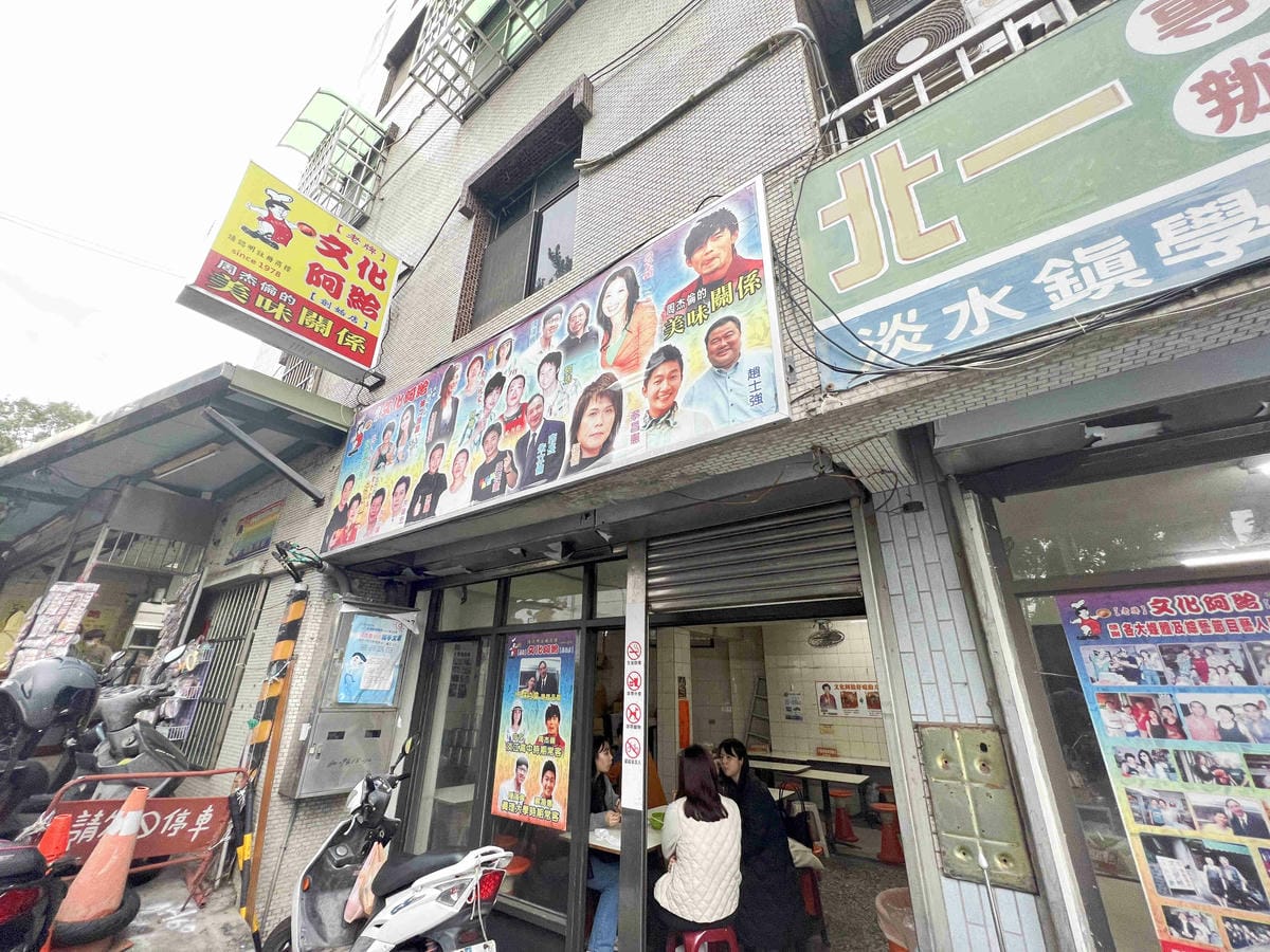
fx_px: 477
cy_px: 476
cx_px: 635
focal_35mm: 13
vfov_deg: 89.9
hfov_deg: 106.2
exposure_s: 1/99
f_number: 1.8
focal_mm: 1.57
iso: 80
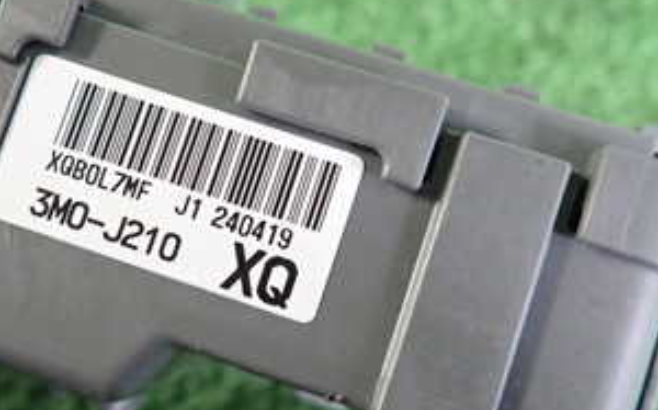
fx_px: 950
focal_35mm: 53
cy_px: 217
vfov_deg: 24.4
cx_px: 197
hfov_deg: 37.6
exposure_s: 1/30
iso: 400
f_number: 2
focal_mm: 4.5
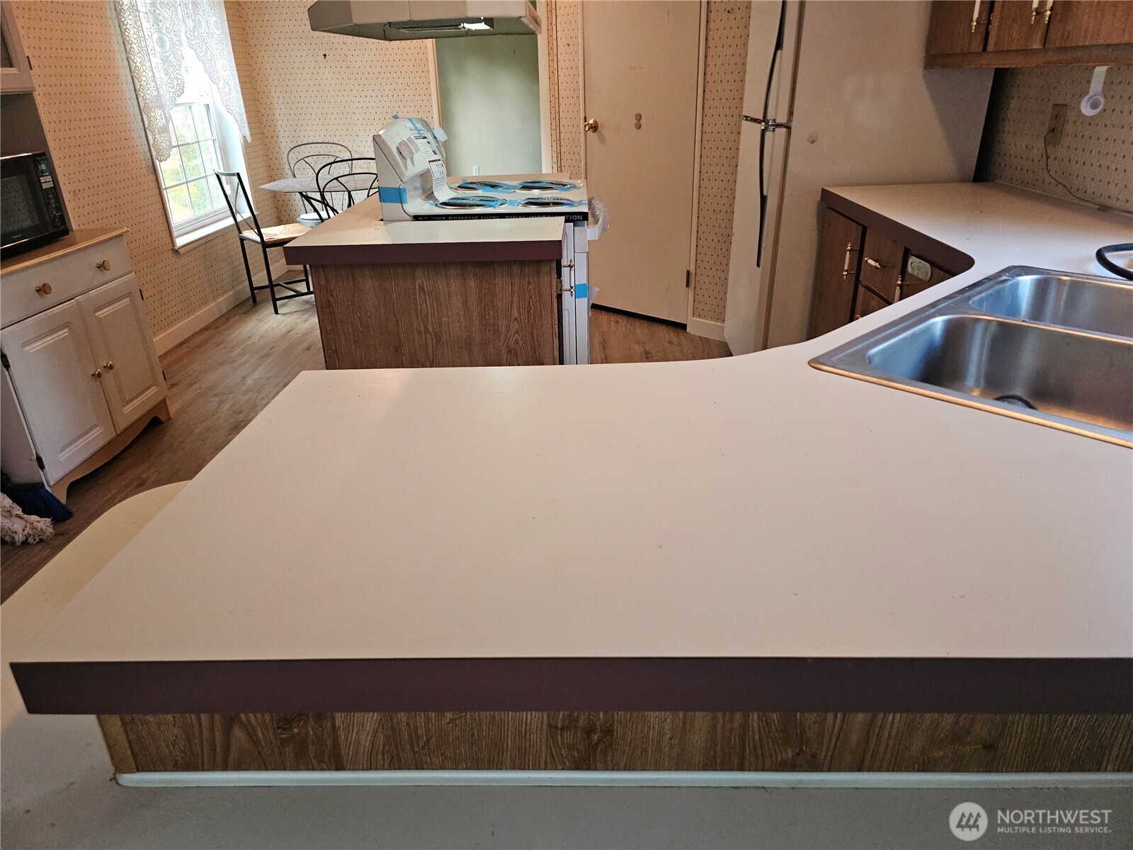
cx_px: 566
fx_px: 753
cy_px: 425
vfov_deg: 58.9
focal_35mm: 23
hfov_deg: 73.9
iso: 320
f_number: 1.7
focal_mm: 6.3
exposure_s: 1/120
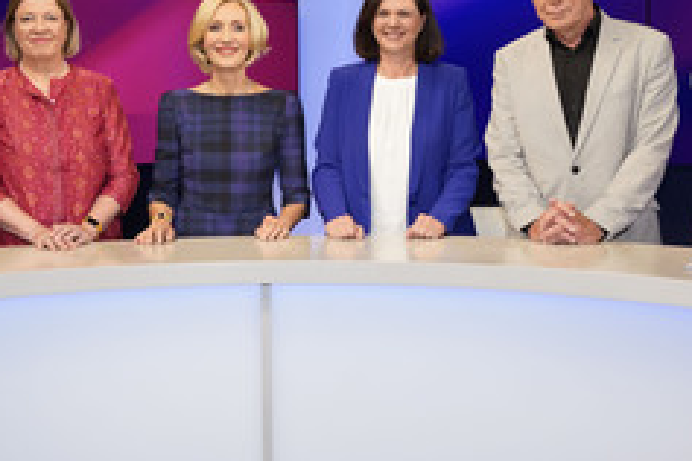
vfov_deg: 23.7
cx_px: 314
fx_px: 1096
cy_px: 178
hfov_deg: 35.0
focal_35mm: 57
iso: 2000
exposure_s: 1/160
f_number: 5
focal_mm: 30
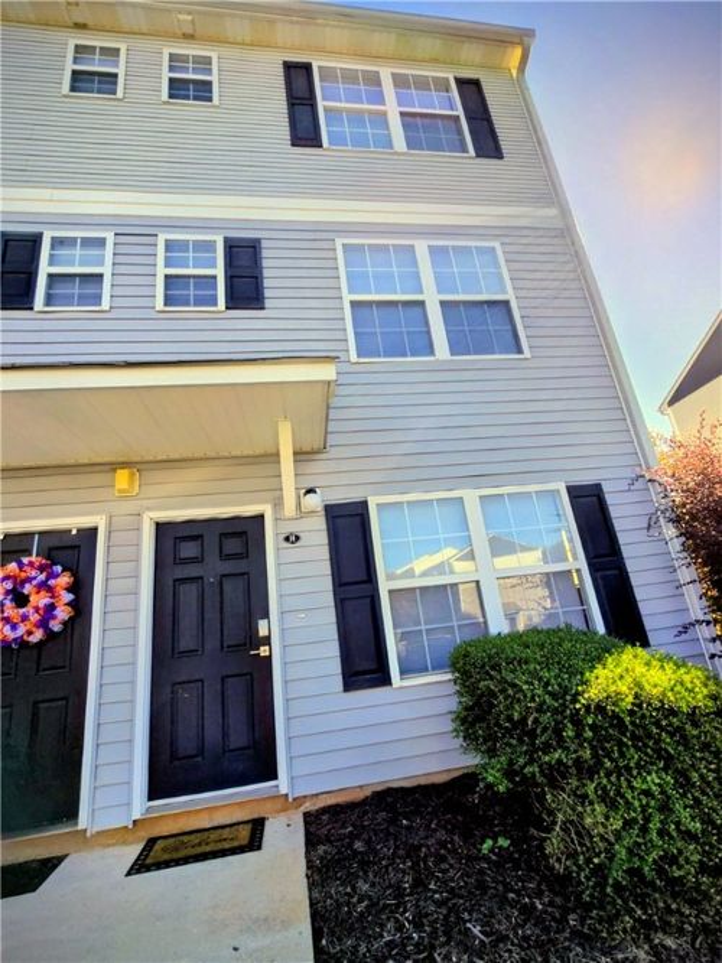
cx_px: 361
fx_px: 362
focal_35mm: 13
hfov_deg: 89.9
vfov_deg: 106.2
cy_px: 482
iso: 50
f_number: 2.2
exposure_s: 1/1632
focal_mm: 2.2
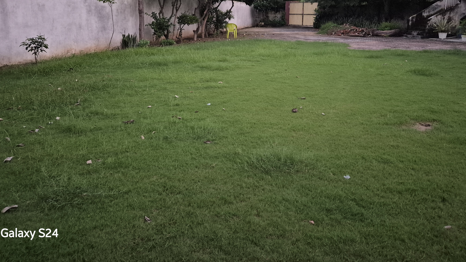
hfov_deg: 66.0
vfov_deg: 39.0
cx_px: 245
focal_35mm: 29
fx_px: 358
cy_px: 63
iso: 1250
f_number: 1.8
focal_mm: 5.4
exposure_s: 1/50
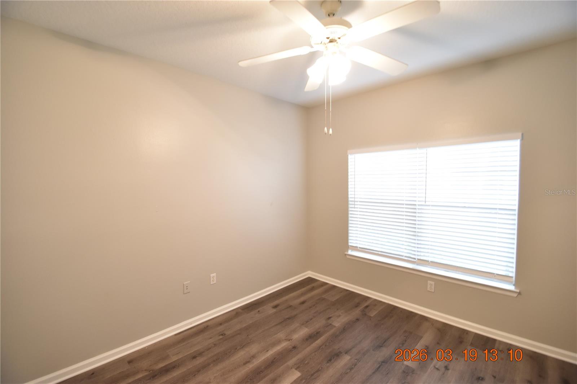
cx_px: 288
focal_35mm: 15
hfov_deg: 100.4
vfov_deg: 77.3
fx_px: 240
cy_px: 192
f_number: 3.5
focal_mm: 10
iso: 800
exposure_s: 1/30
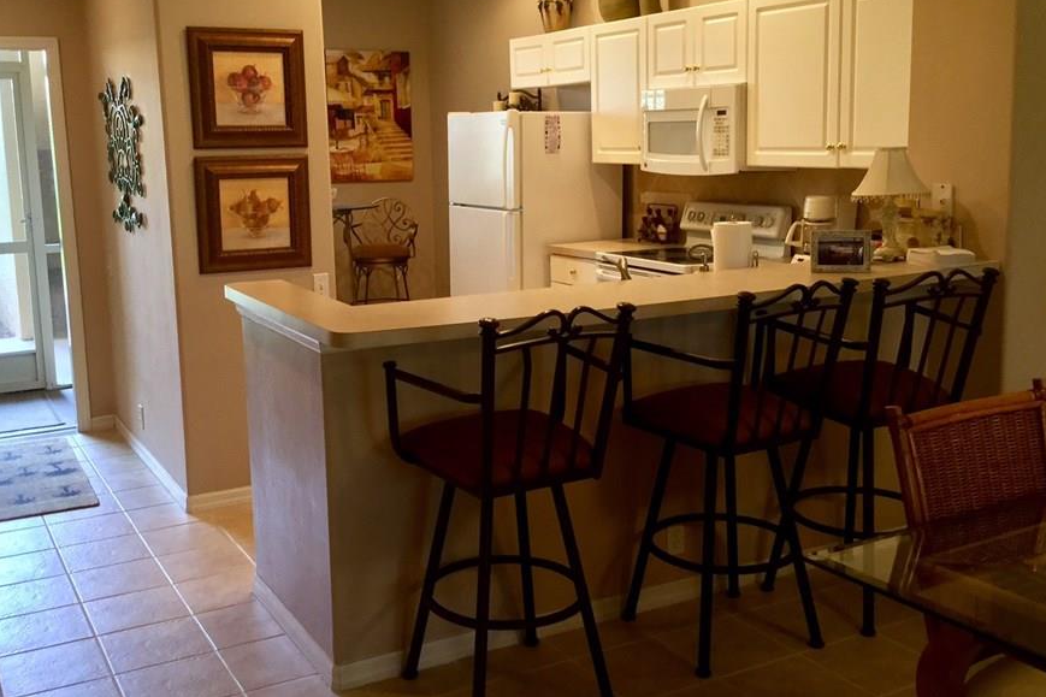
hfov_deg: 50.6
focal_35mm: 38
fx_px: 1104
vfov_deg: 35.0
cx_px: 478
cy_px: 295
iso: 100
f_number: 2.4
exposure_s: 1/30
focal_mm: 3.3
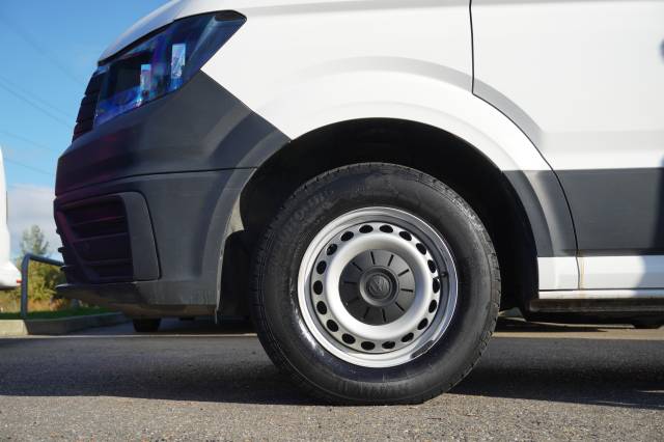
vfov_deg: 28.0
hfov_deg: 41.1
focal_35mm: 48
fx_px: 885
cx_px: 332
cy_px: 221
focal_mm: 32
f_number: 5.6
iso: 100
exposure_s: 1/200
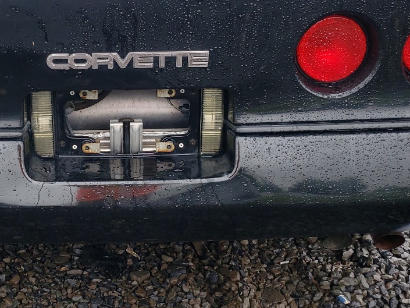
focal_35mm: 59
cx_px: 124
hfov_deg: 32.3
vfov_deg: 24.8
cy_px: 128
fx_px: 699
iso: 50
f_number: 1.5
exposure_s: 1/556
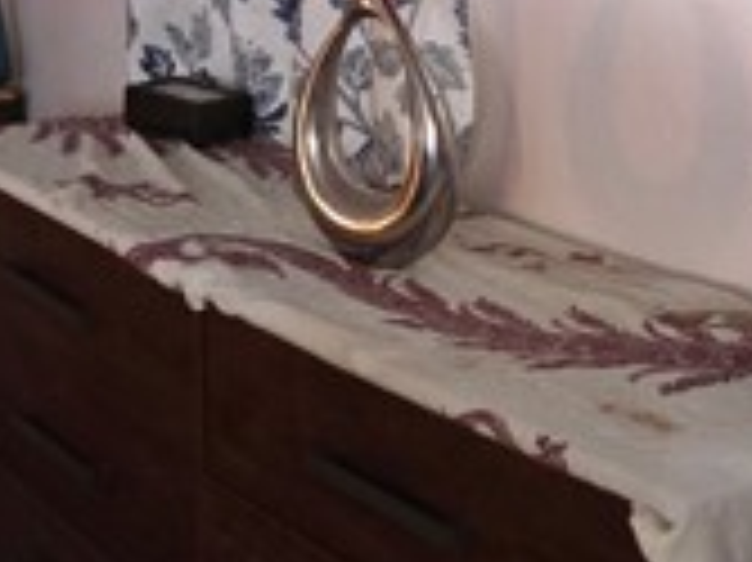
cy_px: -4
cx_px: 95
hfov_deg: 21.8
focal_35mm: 88
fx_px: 1910
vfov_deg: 16.4
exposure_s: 1/12
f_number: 1.7
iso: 2500
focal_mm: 6.3
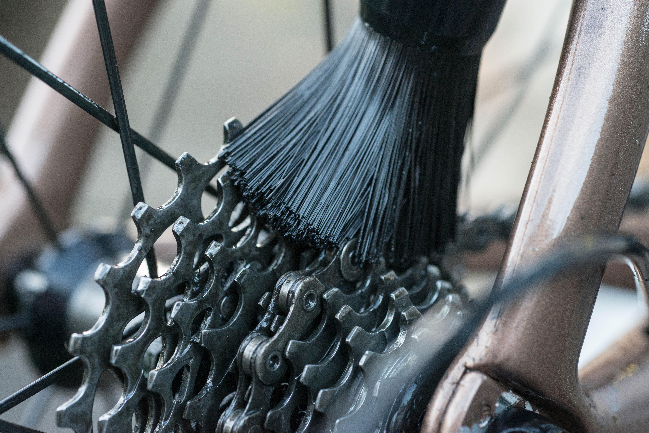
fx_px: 1082
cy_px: 216
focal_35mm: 60
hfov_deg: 33.4
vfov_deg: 22.6
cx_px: 324
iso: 800
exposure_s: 1/200
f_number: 6.3
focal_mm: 60
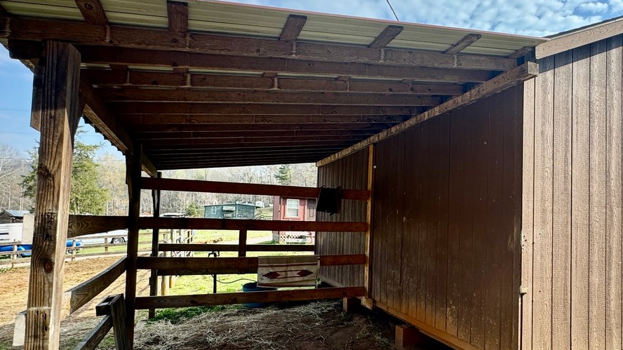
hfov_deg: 70.1
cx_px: 410
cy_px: 204
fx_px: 429
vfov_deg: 44.2
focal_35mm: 26
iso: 40
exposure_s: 1/328
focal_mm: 2.22
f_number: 2.2
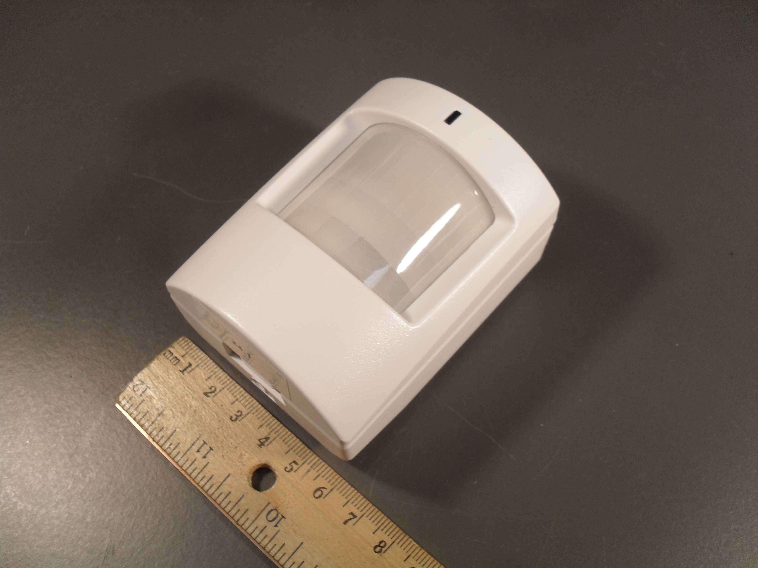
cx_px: 379
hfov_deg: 52.6
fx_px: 766
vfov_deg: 40.7
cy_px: 284
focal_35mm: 35
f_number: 3.2
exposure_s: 1/90
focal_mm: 6.3
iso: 100
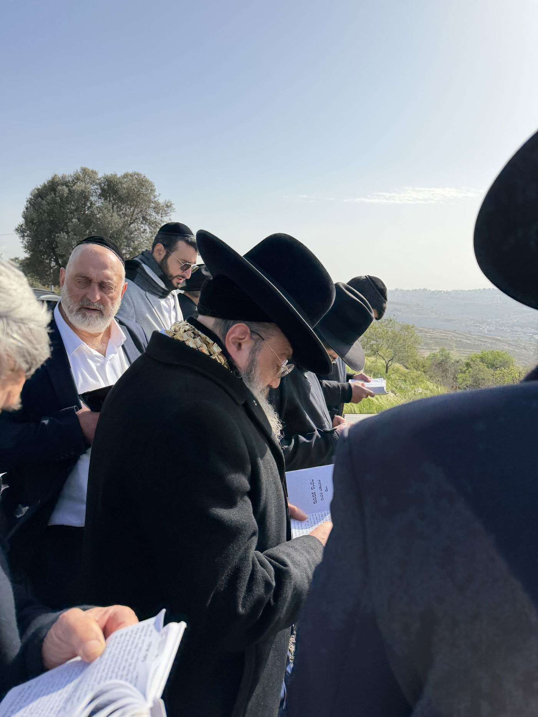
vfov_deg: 71.6
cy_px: 358
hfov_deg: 56.8
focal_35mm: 24
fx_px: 497
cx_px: 269
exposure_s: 1/4673
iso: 100
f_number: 1.78
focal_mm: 6.76
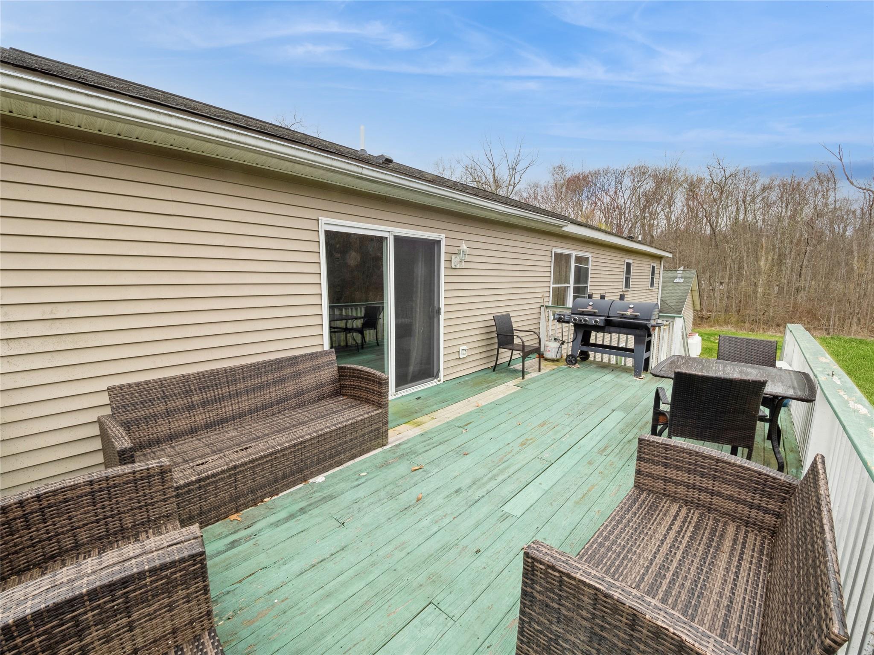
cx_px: 437
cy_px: 328
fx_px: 353
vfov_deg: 85.7
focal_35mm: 14
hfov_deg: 102.1
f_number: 8
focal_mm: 7
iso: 200
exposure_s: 1/125
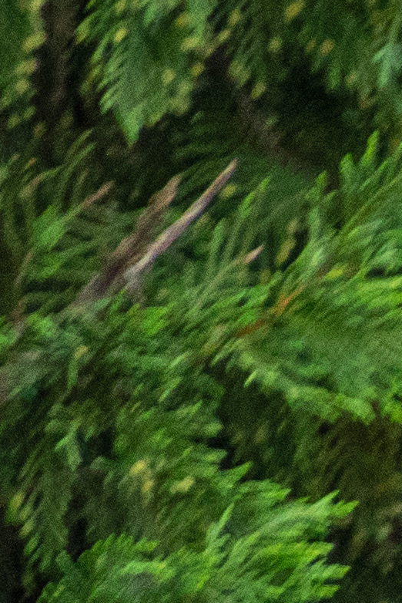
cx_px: 1398
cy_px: 764
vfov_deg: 0.6
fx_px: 57749
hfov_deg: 0.4
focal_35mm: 3451
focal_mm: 300
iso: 500
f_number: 6.3
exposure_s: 1/250
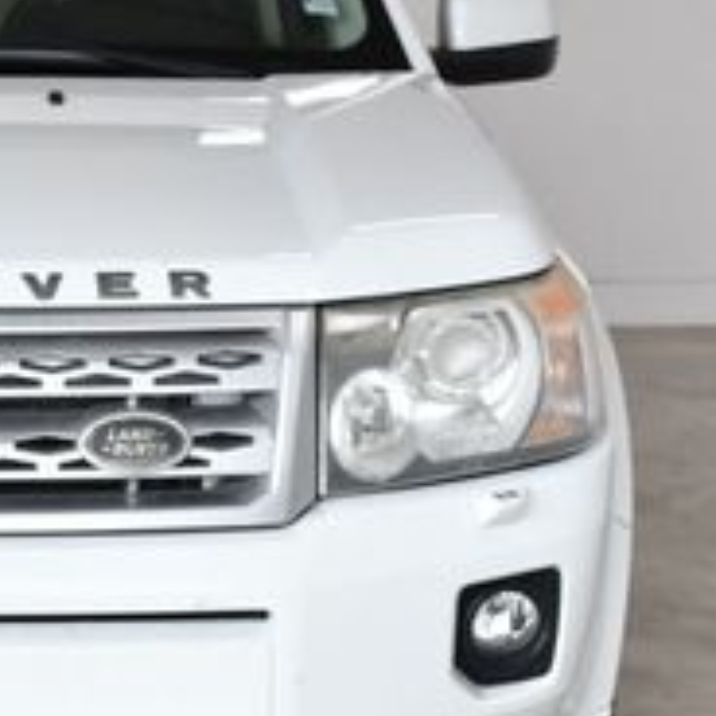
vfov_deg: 15.2
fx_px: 2691
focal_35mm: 115
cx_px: -93
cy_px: 331
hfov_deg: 14.8
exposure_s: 1/250
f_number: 8
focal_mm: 26
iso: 400
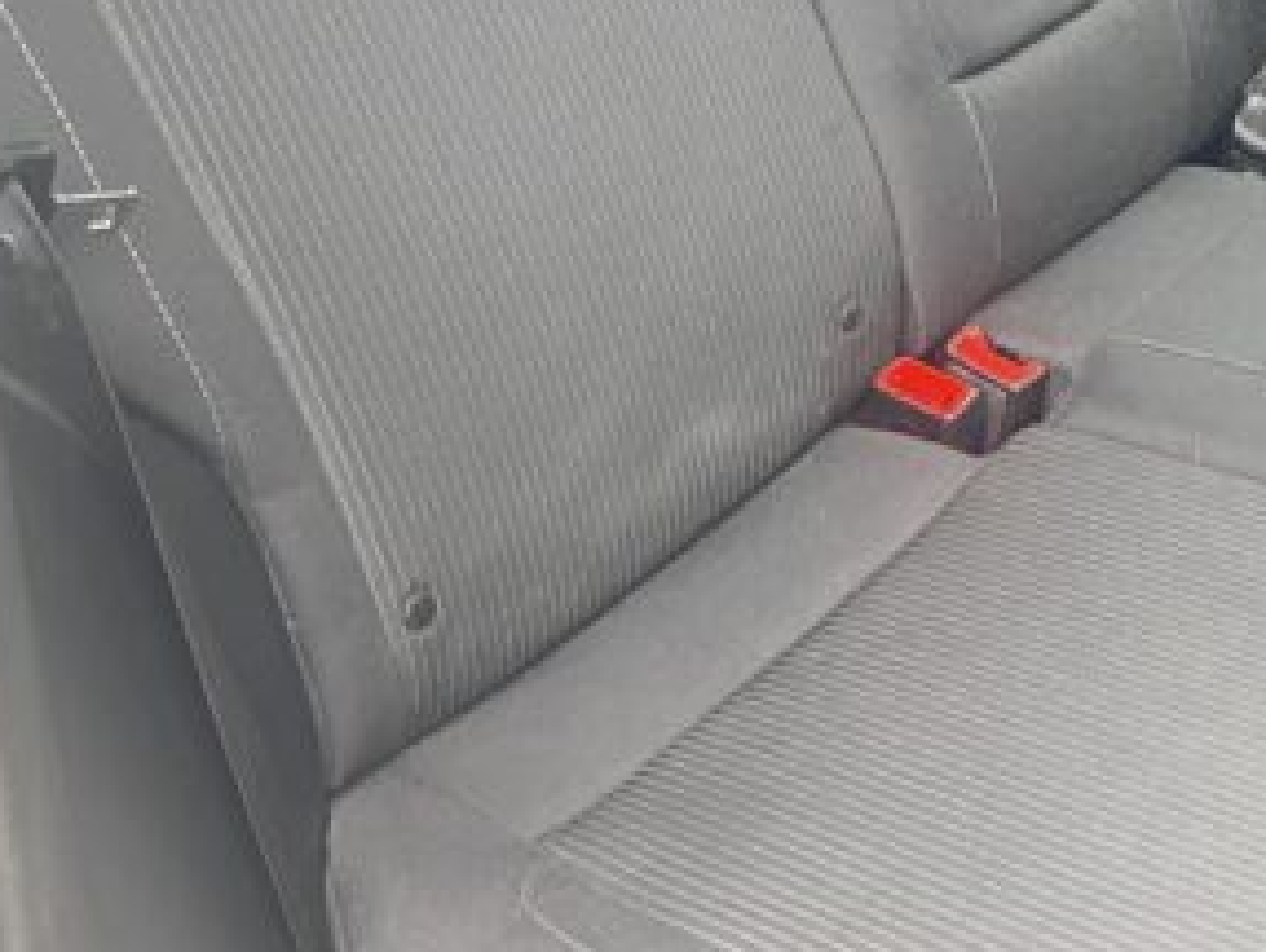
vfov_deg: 19.9
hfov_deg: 26.4
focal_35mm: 72
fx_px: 2637
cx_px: 1063
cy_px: 20
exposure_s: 1/78
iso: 125
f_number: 1.5
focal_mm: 5.7
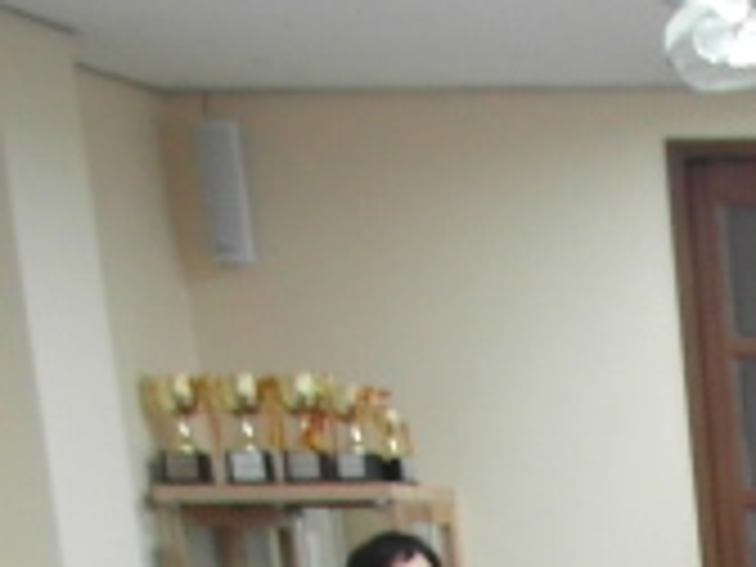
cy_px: 1701
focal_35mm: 146
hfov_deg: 11.5
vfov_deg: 8.5
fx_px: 3189
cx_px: 1724
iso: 160
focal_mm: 5.2
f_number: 2.5
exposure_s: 1/30
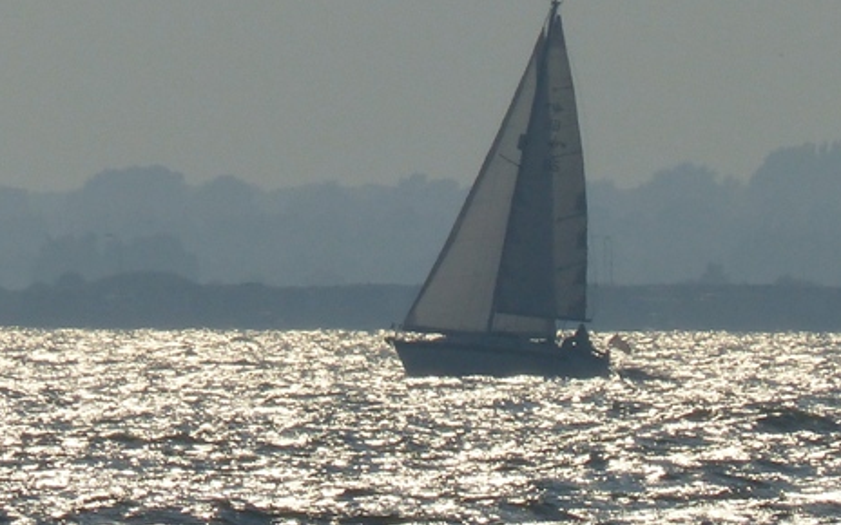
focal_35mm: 1753
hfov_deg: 1.2
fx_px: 40179
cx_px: 460
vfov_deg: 0.7
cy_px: 214
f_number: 8
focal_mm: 108
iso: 100
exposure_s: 1/2500
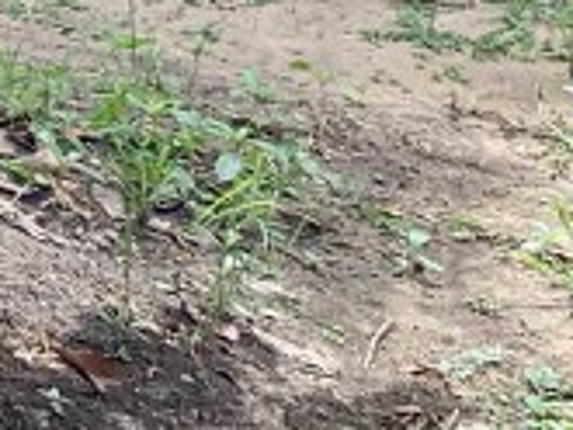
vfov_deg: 7.4
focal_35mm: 179
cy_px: -803
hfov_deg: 9.3
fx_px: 2965
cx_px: -1019
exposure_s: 1/120
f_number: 1.8
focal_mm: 4.25
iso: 25
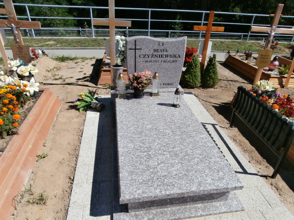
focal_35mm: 24
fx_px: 204
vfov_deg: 56.8
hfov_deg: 71.6
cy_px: 110
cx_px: 147
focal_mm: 4.2
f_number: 7.9
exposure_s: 1/320
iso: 100
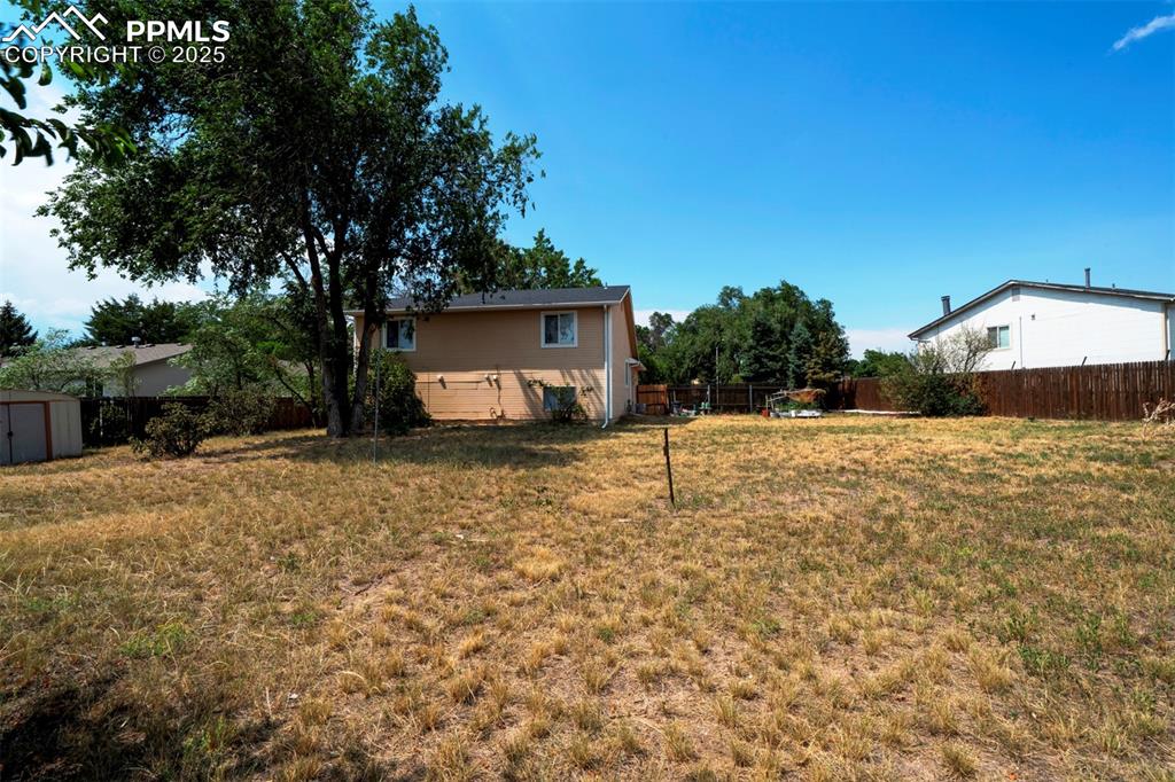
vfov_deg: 73.7
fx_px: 522
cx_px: 588
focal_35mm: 16
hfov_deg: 96.8
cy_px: 391
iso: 100
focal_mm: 16
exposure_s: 1/80
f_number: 16
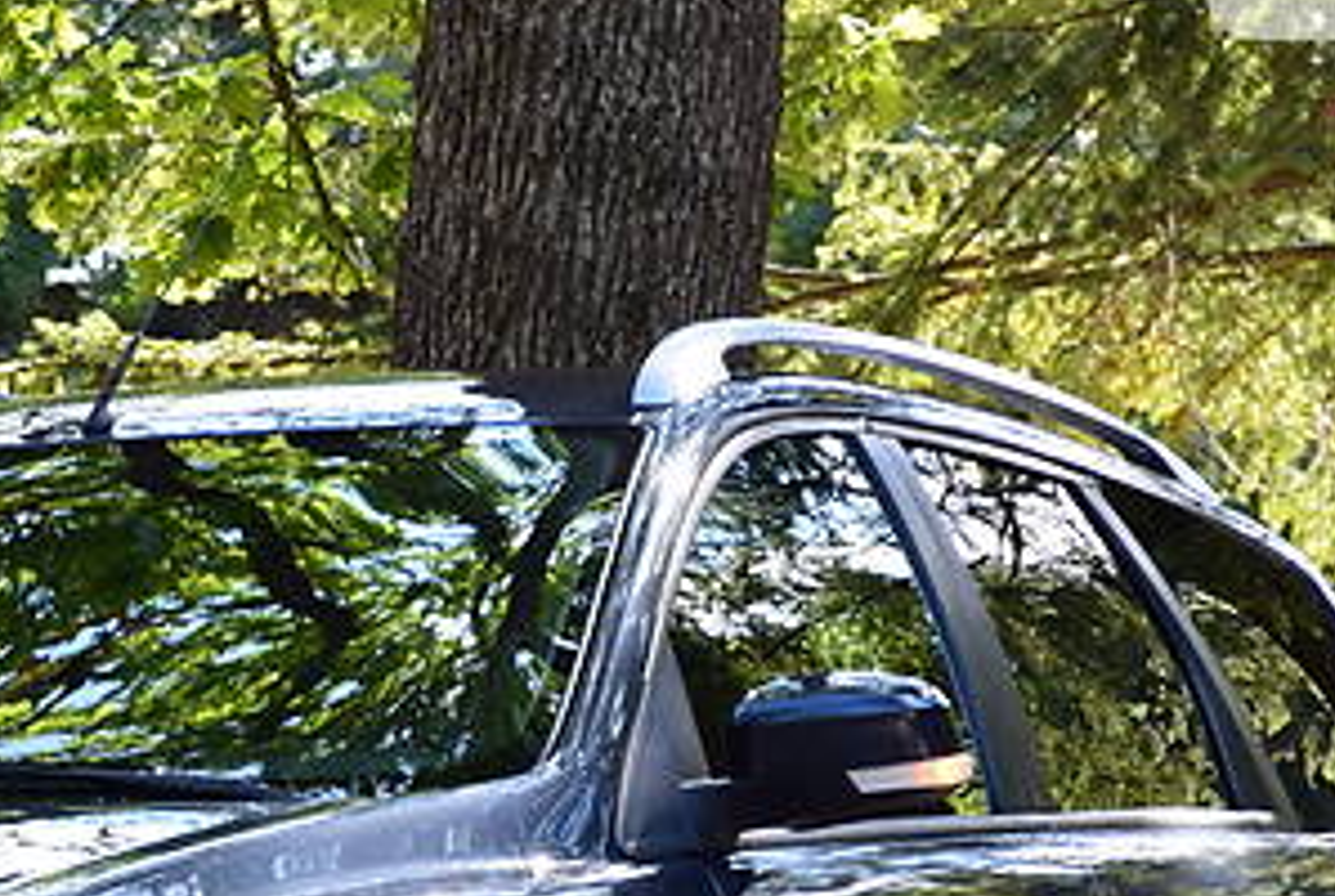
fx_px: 15693
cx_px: 125
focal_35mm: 422
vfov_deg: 3.3
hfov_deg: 4.9
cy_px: 992
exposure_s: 1/125
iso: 400
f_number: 9
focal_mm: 105
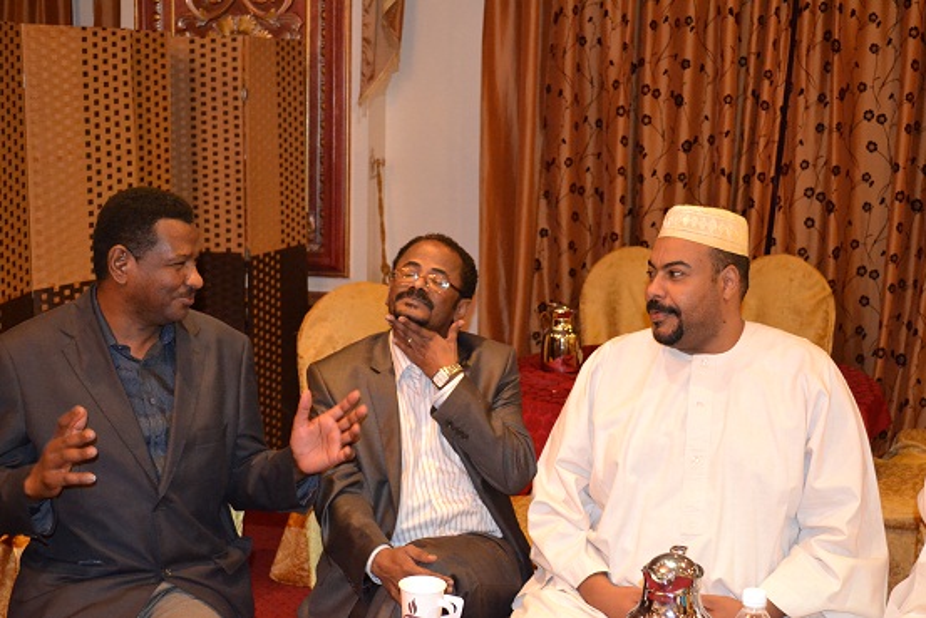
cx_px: 463
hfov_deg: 37.8
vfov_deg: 25.8
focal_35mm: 52
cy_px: 309
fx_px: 1351
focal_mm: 35
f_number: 5
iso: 3200
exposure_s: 1/60
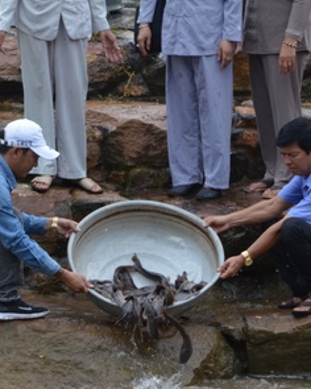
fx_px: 3279
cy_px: 155
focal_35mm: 285
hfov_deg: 5.4
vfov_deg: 6.8
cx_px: 174
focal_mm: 92
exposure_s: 1/400
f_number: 10
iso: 1000
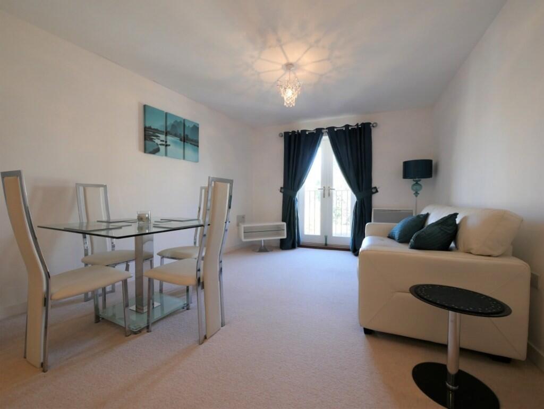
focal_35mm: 14
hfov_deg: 102.0
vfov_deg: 85.7
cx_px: 272
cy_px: 204
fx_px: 220
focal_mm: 7
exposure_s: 1/60
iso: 500
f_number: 4
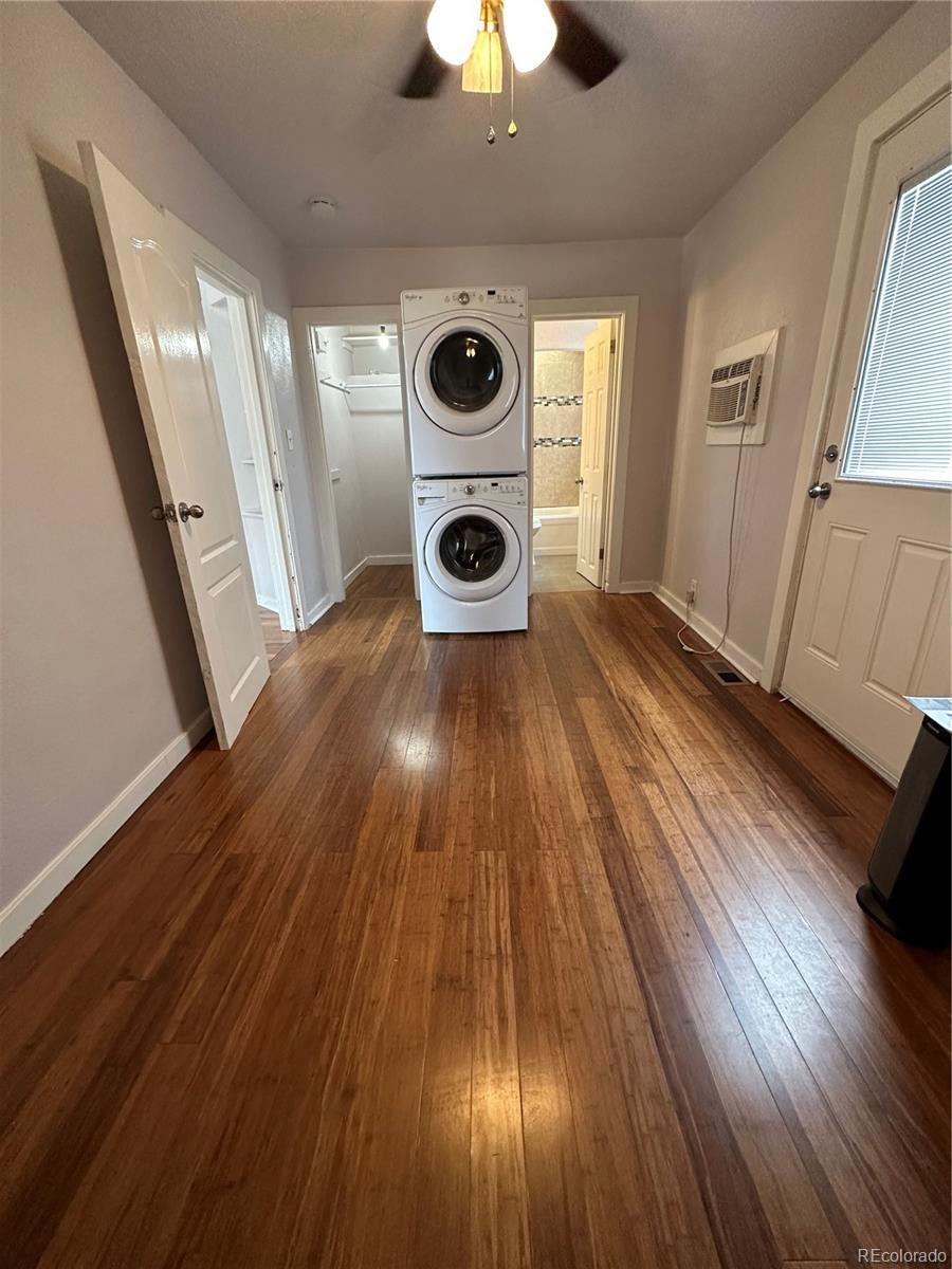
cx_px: 476
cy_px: 634
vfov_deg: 102.1
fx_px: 513
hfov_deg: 85.7
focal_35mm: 14
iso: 250
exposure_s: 1/60
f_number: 2.2
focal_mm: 2.22
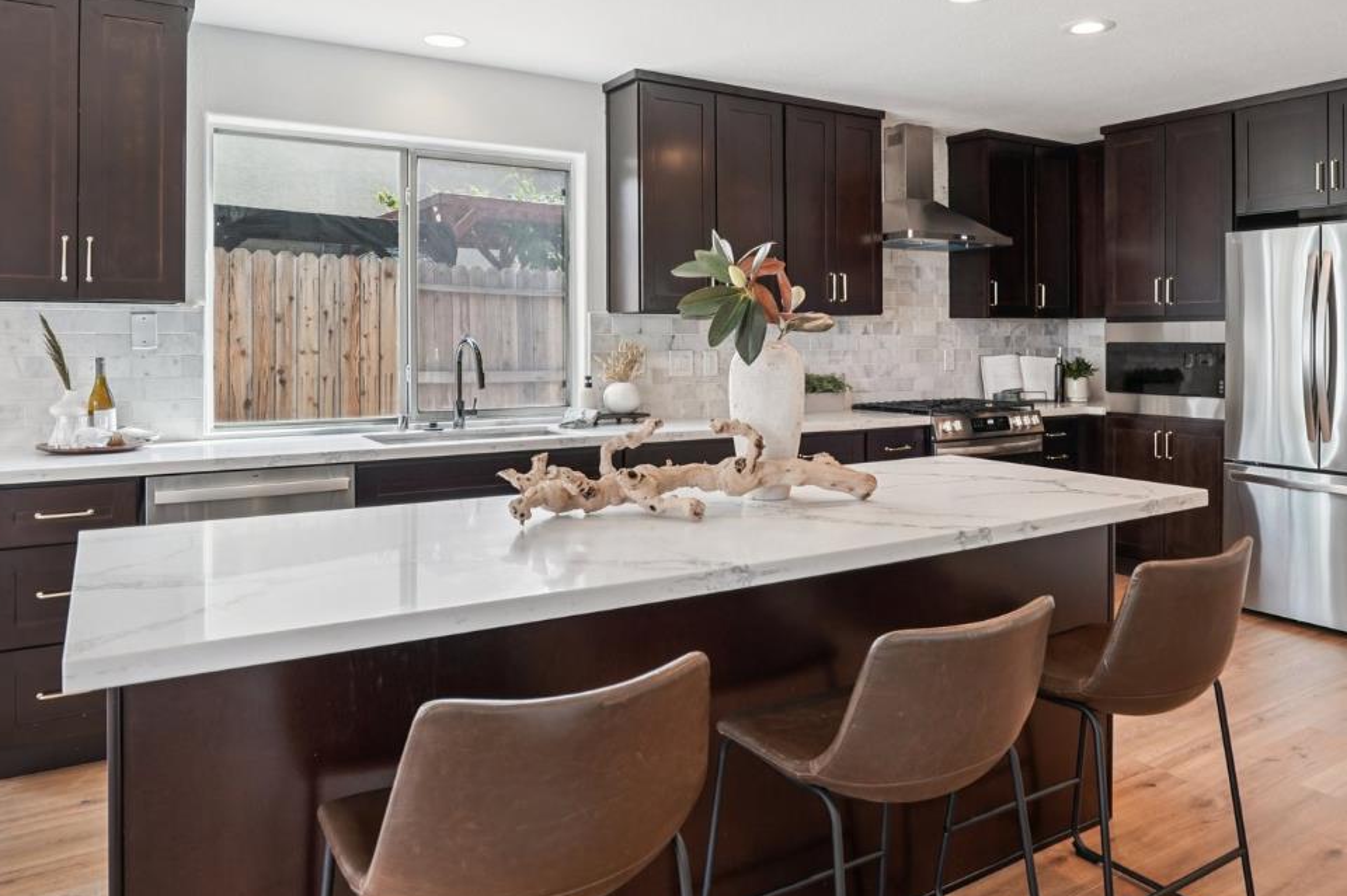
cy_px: 333
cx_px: 783
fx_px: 935
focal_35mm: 25
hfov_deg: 71.0
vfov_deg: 50.7
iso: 320
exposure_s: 1/30
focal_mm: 16
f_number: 8
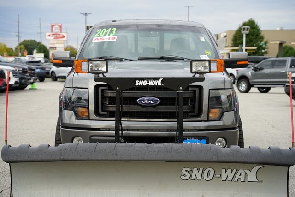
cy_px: 98
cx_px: 148
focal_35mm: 79
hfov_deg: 25.7
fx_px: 647
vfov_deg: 17.3
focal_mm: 79
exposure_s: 1/80
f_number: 5.6
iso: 100
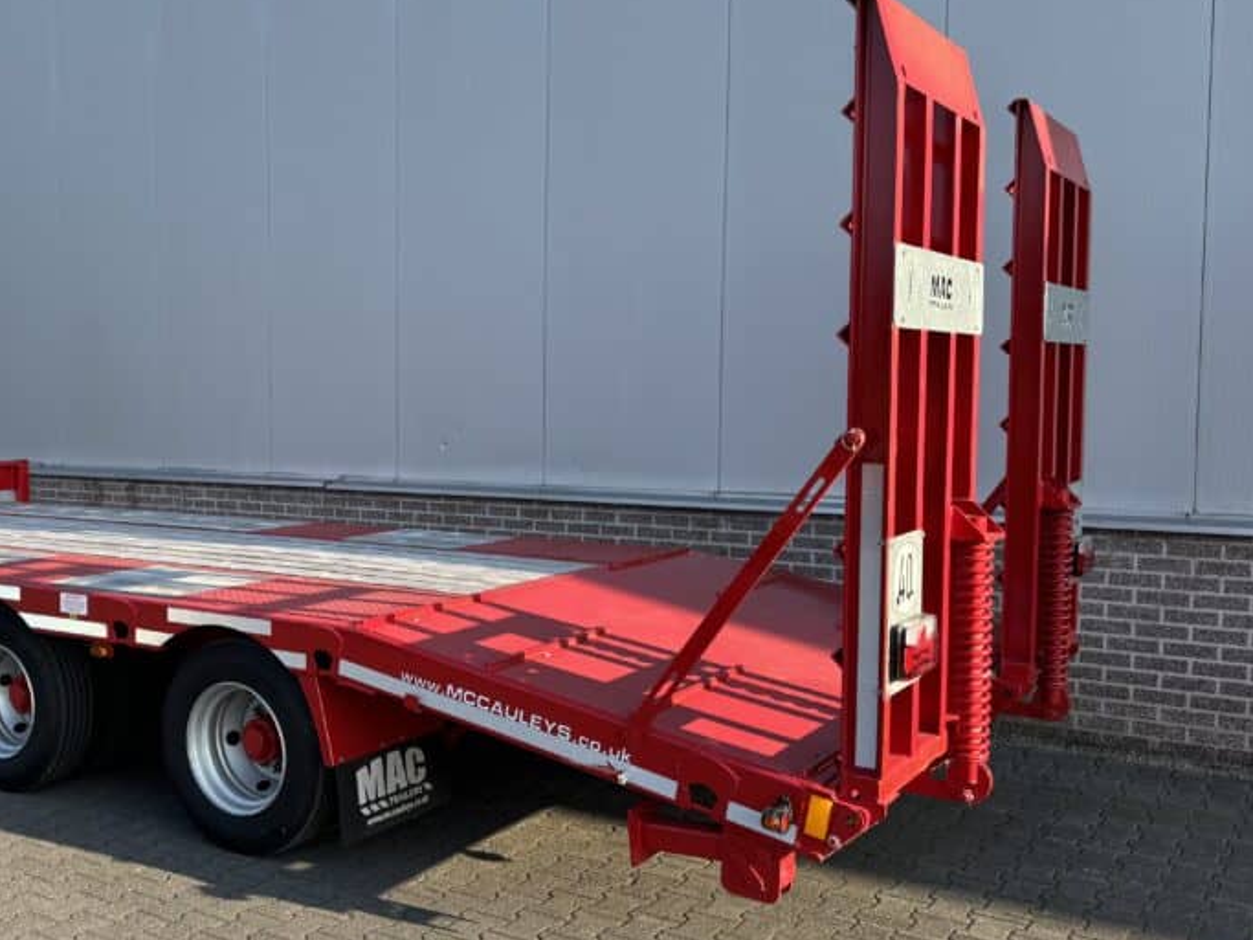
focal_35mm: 36
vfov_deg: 39.6
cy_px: 487
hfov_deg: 50.3
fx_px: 1303
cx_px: 407
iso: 80
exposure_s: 1/1076
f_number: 1.78
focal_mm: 6.76
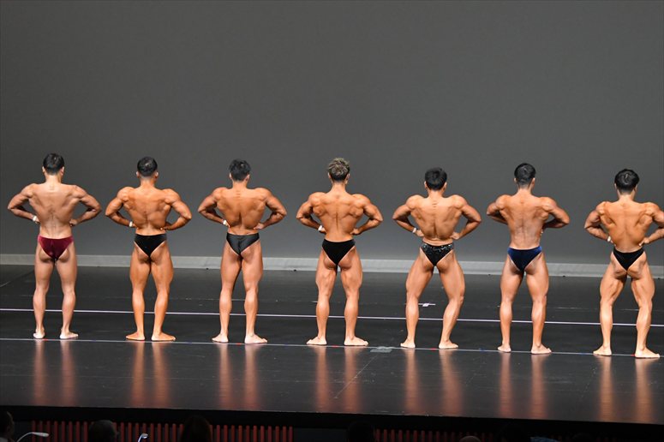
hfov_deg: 12.2
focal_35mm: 168
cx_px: 332
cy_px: 221
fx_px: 3097
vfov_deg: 8.2
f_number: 5.6
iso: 5000
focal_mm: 112
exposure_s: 1/400
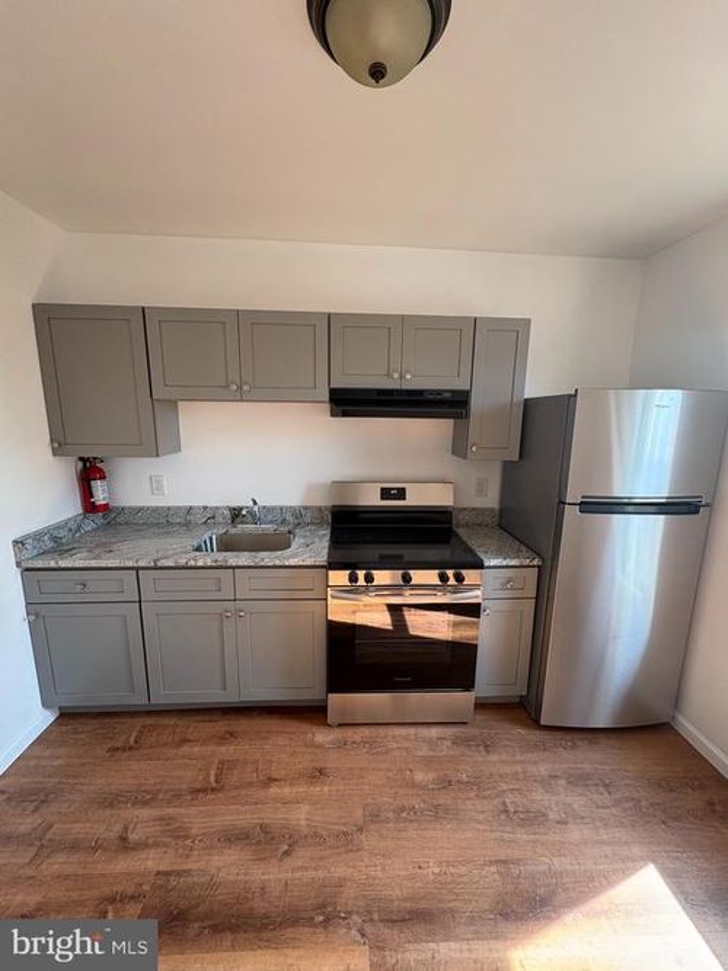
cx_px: 364
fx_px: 393
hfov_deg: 85.7
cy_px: 486
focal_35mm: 14
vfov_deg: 102.1
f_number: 2.2
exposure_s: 1/99
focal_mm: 2.22
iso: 125
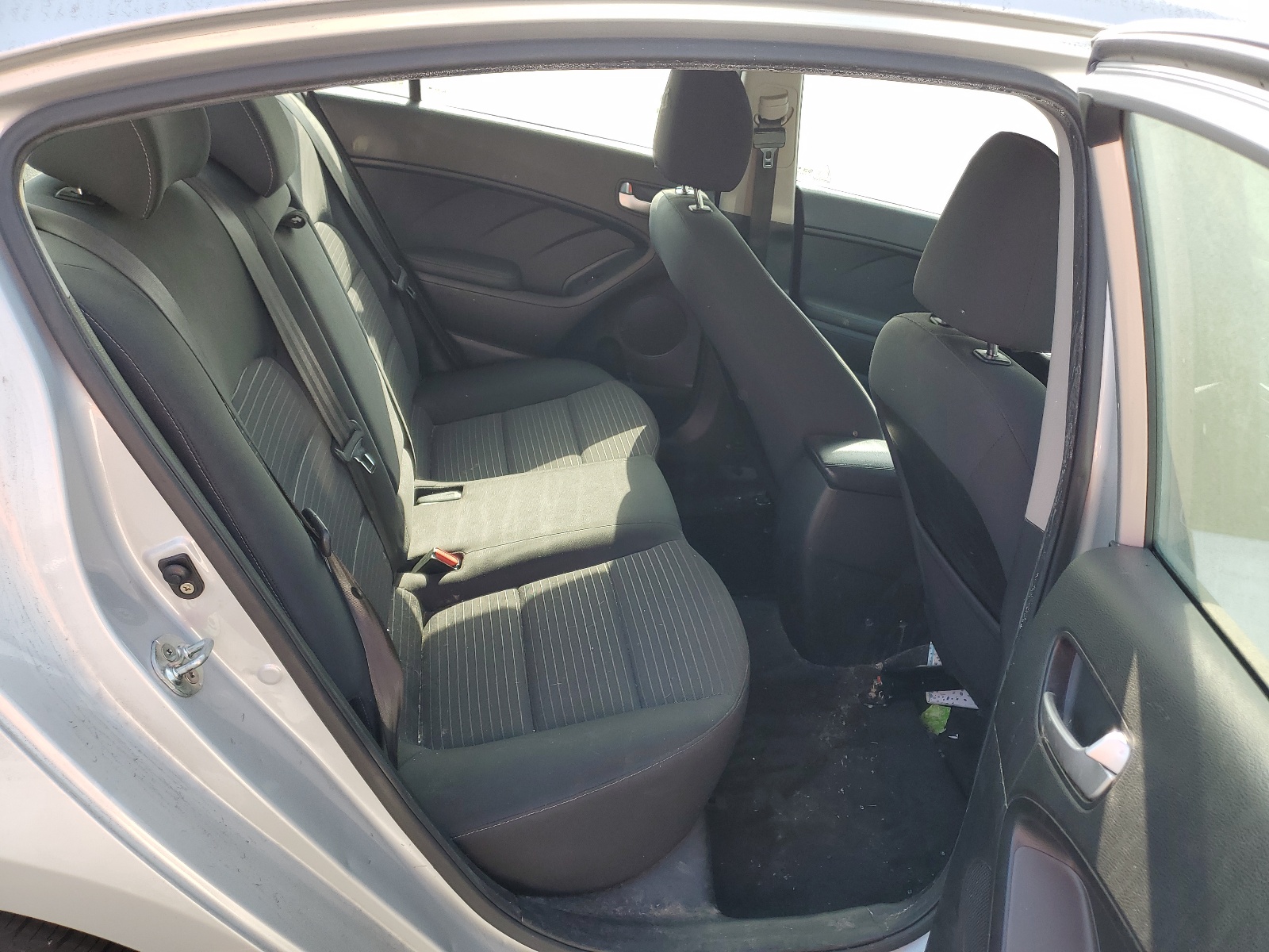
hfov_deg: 67.3
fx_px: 953
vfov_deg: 53.1
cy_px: 476
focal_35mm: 26
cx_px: 634
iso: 50
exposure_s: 1/435
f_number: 1.5
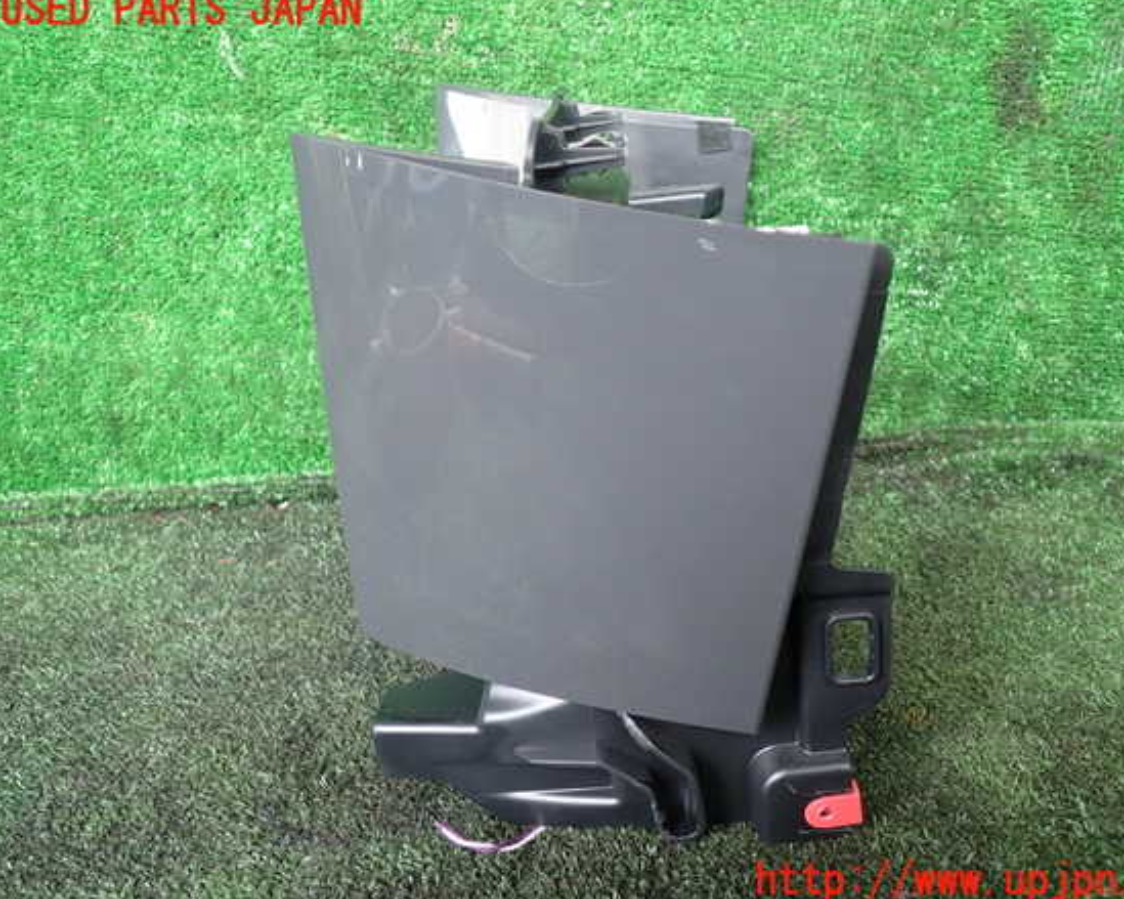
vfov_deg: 45.8
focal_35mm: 32
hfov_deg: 55.6
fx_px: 1064
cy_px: 446
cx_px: 604
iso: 200
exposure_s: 1/50
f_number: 2.3
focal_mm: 5.4
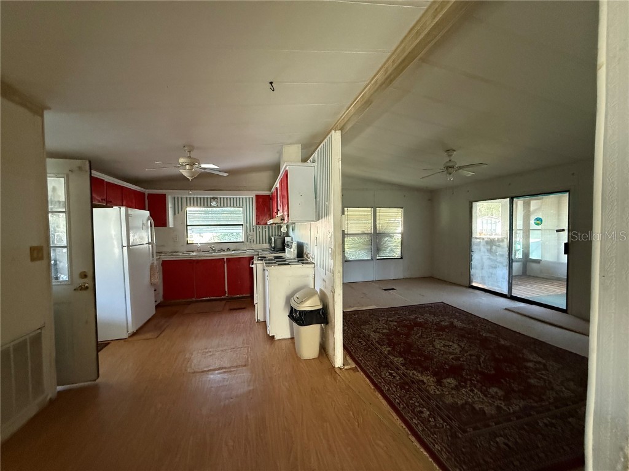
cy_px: 236
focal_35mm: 14
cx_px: 314
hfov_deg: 102.1
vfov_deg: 85.7
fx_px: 254
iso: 800
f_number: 2.2
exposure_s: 1/60
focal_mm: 2.22
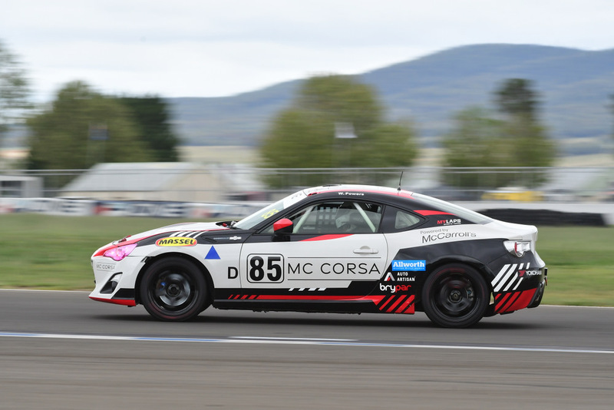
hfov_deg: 6.9
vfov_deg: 4.6
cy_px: 205
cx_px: 307
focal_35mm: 300
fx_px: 5118
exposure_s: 1/200
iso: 400
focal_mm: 200
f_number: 11
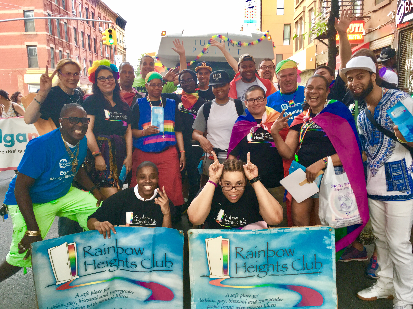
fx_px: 346
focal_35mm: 29
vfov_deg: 48.2
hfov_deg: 61.7
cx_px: 206
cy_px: 154
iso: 64
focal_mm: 4.15
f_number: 2.2
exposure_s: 1/30
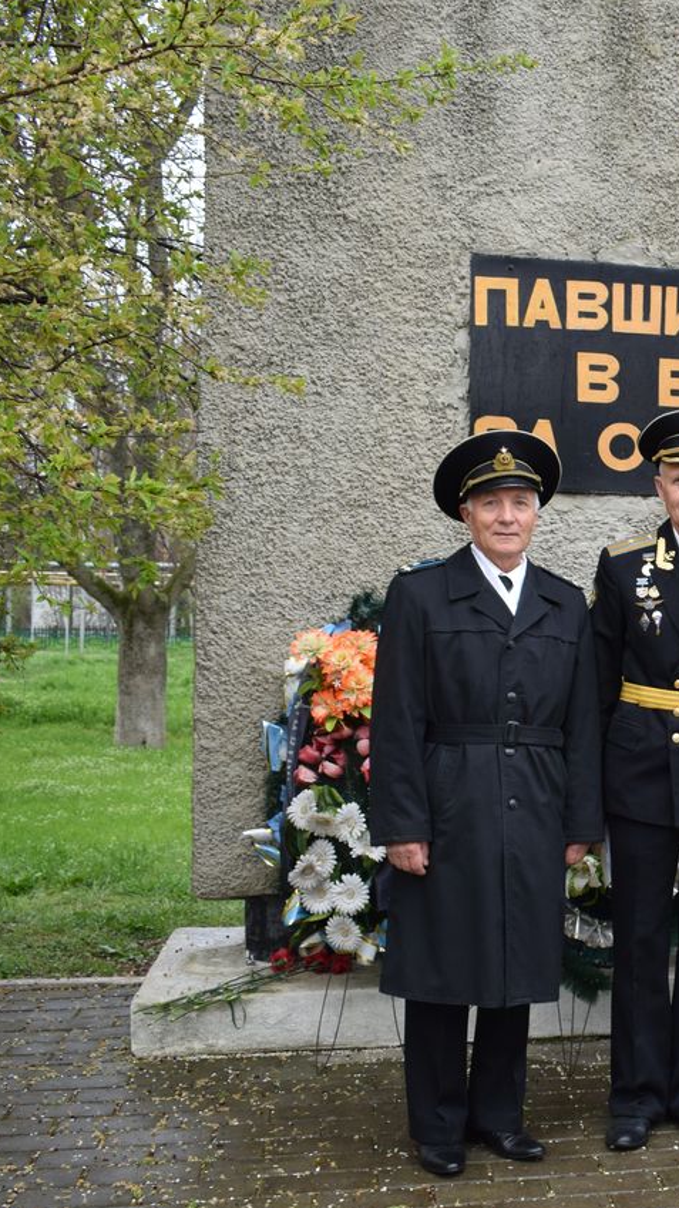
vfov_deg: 41.5
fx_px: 1594
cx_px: 811
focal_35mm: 50
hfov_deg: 22.2
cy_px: 606
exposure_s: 1/125
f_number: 5.6
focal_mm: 21
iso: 400
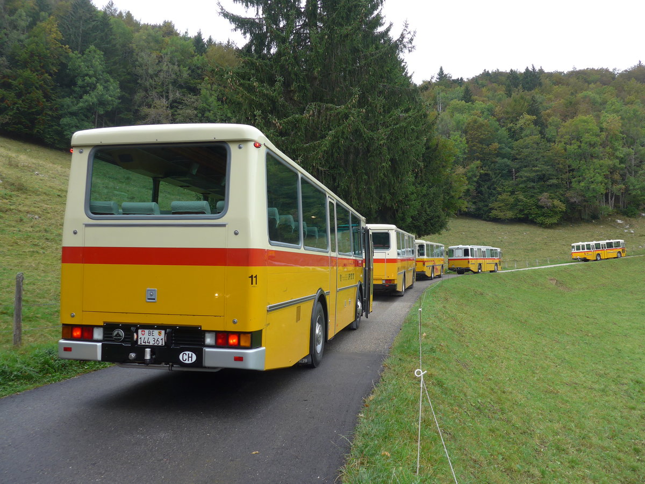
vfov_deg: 48.2
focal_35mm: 29
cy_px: 242
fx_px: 540
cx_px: 322
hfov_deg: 61.7
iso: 80
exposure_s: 1/160
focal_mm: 6
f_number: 2.8
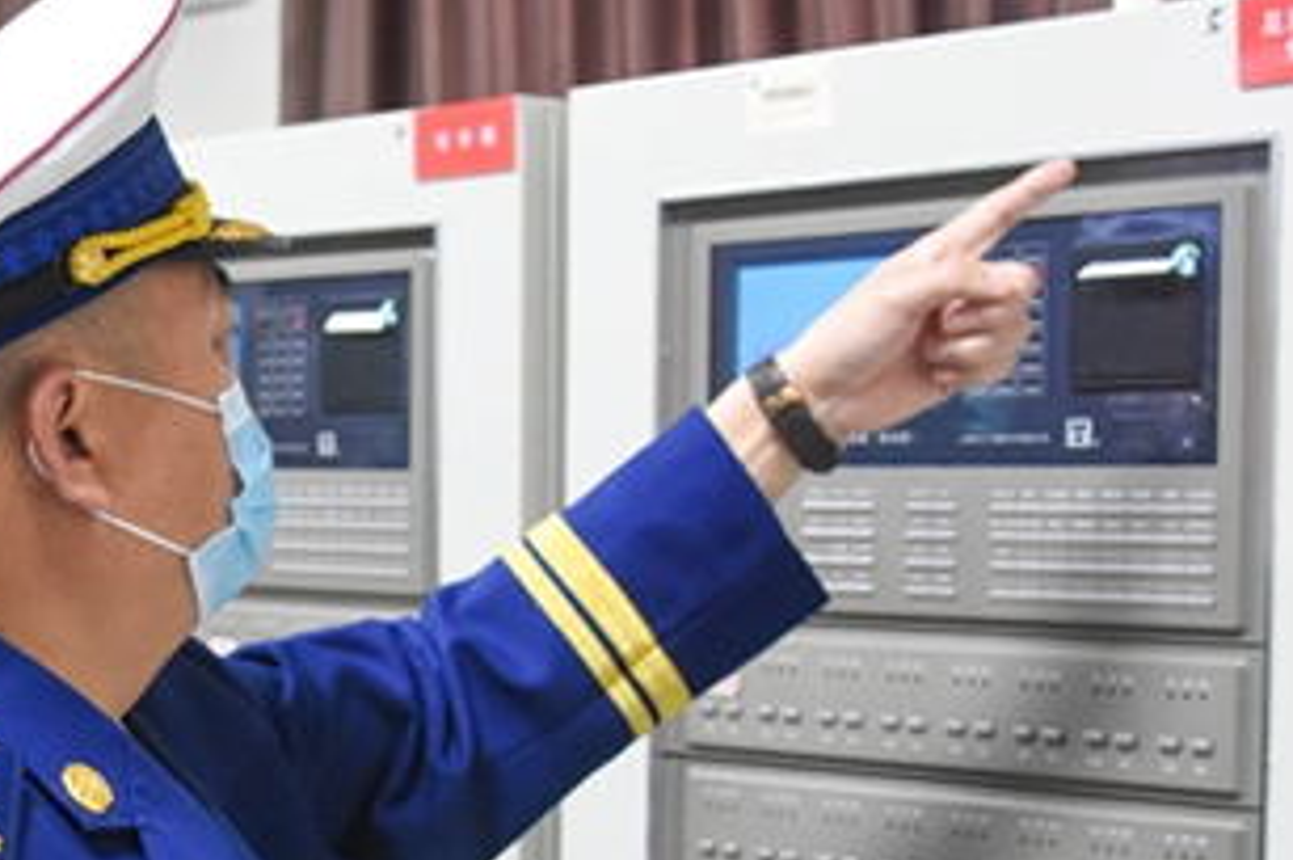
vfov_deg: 18.1
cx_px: 72
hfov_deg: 25.9
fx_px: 2691
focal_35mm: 75
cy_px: 620
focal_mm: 24
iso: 2500
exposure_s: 1/40
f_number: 4
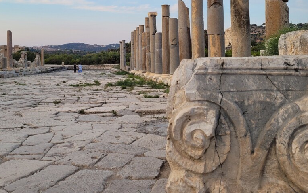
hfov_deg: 52.6
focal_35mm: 37
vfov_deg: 33.8
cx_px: 135
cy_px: 51
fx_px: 311
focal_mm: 5.4
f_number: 1.8
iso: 40
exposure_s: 1/237
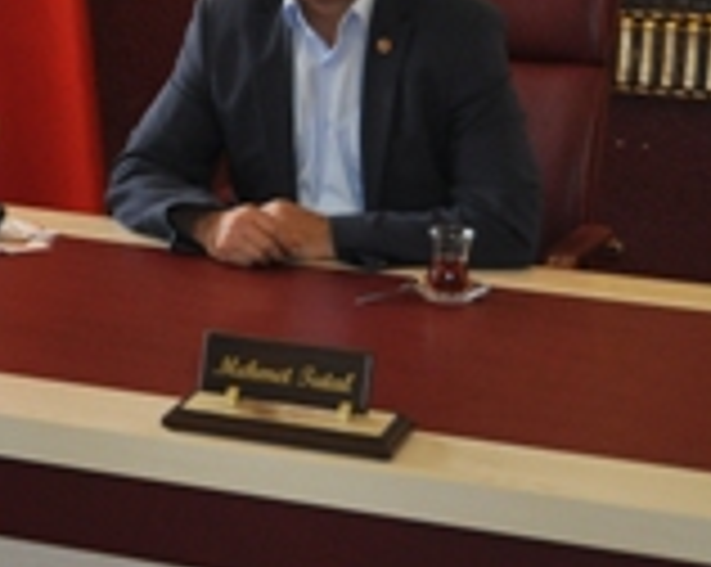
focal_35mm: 112
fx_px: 2354
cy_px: 90
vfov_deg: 13.6
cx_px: -194
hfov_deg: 16.3
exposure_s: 1/80
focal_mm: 28
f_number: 4
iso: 800
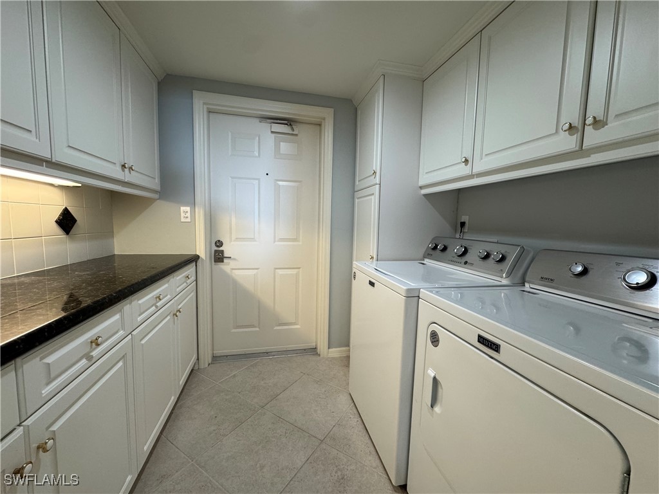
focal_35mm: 14
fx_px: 267
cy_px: 247
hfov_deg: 102.1
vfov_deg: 85.7
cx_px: 330
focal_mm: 2.22
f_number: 2.2
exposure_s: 1/120
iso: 200
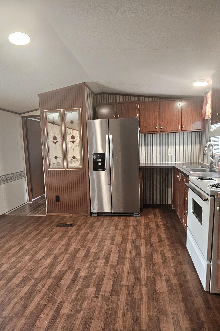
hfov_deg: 64.5
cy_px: 173
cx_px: 109
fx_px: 174
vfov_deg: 86.9
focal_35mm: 19
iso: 200
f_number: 2.2
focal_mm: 2.2
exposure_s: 1/60.2
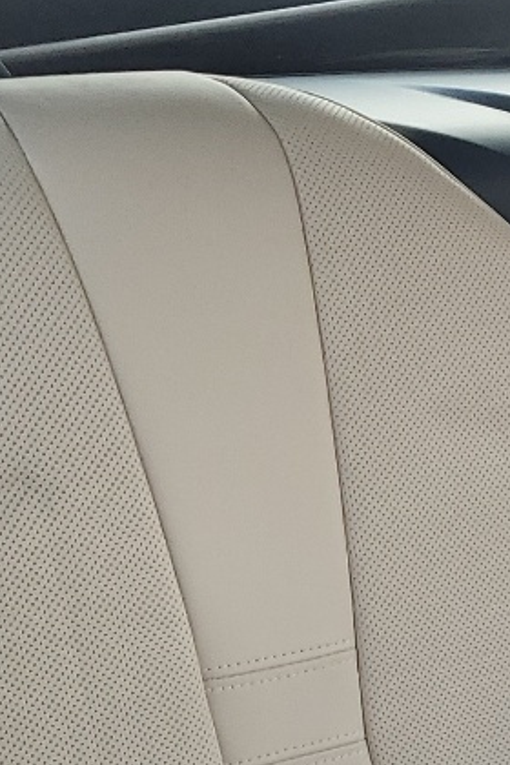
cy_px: 842
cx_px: 1144
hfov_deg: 11.4
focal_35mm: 103
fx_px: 2189
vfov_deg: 19.0
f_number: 1.5
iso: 50
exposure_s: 1/120
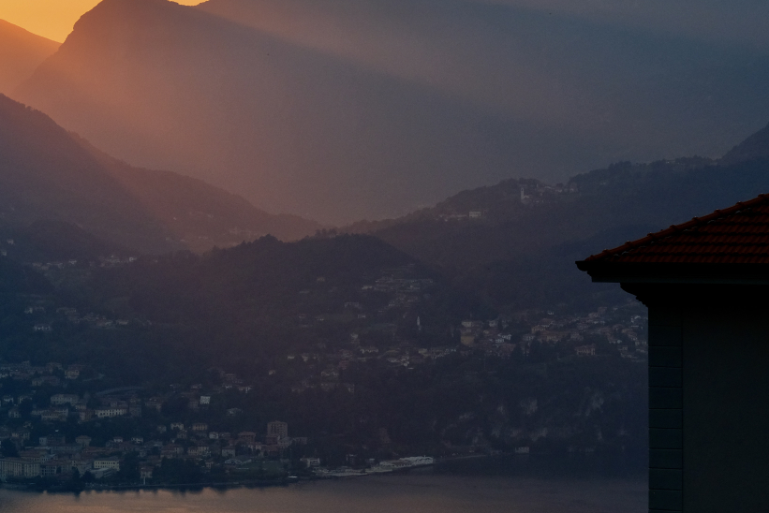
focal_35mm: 168
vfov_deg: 8.2
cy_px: 93
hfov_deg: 12.2
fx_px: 3590
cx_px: 122
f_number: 5.6
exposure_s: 1/800
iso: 800
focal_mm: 61
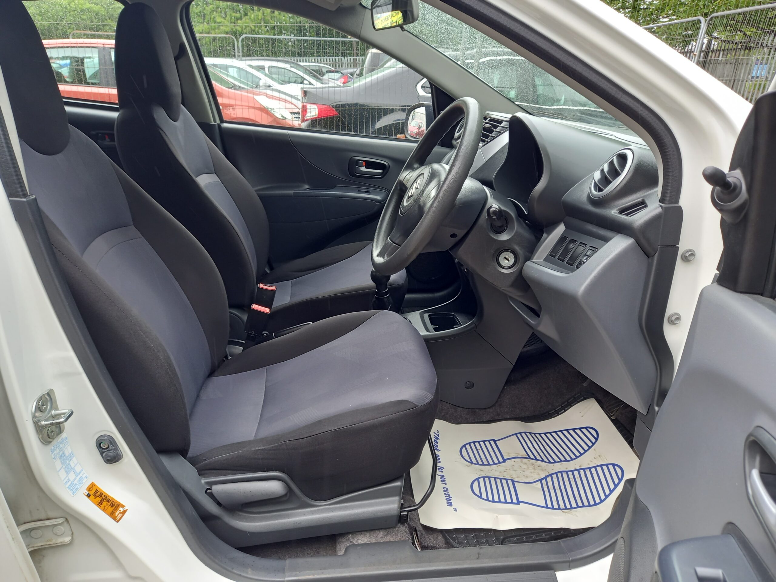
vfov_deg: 54.9
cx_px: 388
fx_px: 560
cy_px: 291
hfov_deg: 69.4
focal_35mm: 25
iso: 50
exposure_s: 1/60
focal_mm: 4.6
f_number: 2
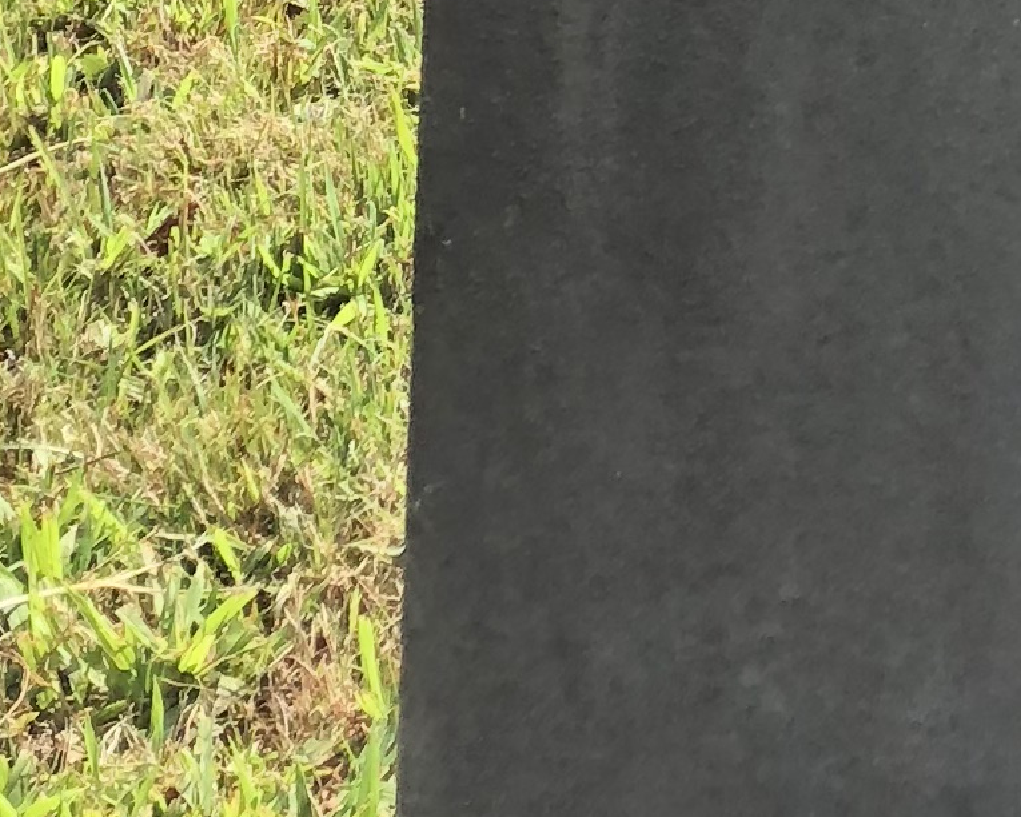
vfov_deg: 9.5
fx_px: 4351
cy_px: -1173
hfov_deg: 12.6
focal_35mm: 144
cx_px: 1600
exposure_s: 1/676
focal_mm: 3.99
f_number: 1.8
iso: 20
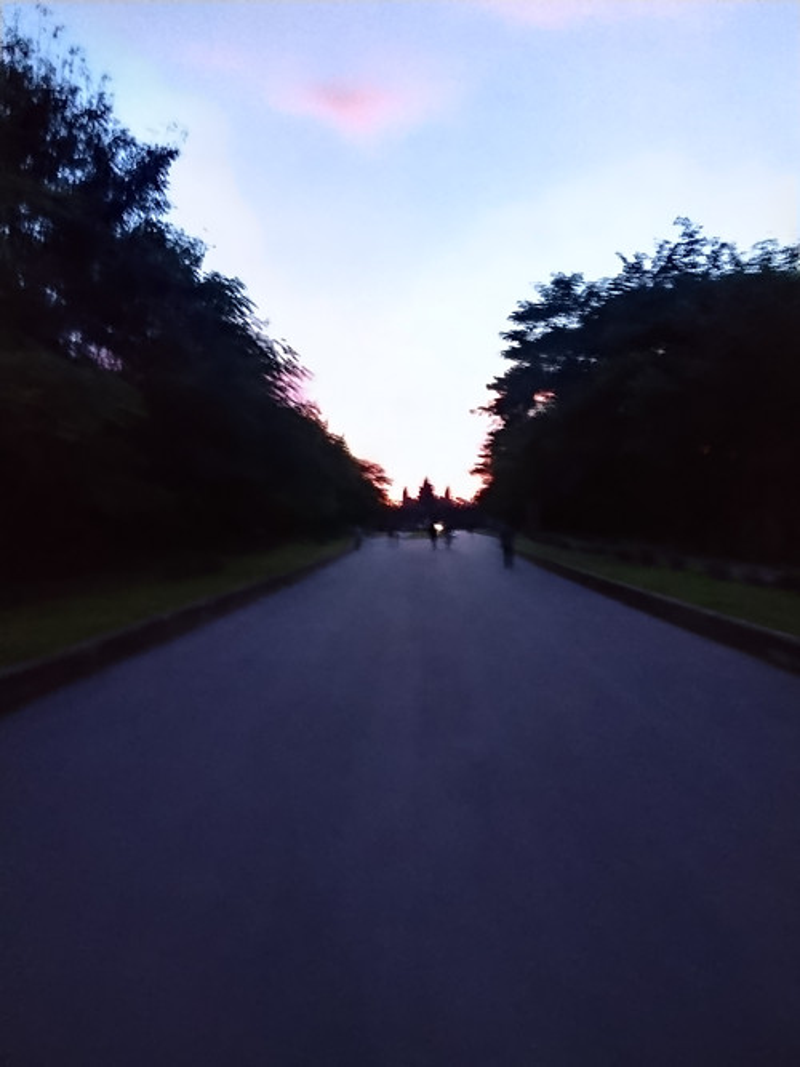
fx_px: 894
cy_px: 534
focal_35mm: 29
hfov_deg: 48.2
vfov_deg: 61.7
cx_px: 400
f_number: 1.8
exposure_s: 1/16.7
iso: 1600
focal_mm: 4.22
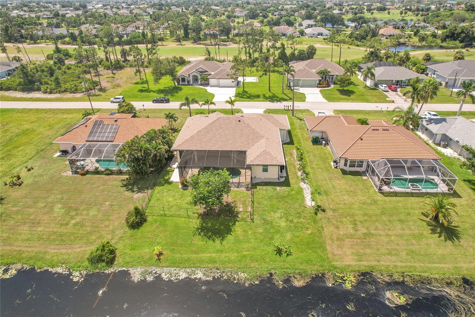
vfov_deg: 57.2
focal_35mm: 22
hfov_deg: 78.6
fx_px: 290
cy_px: 158
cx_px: 238
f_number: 2.8
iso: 100
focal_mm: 8.38
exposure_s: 1/400
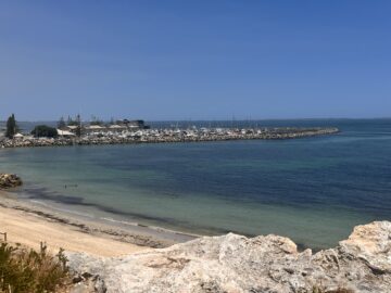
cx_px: 196
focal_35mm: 48
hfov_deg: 39.7
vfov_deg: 30.3
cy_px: 146
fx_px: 542
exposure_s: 1/8929
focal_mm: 6.86
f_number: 1.78
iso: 64
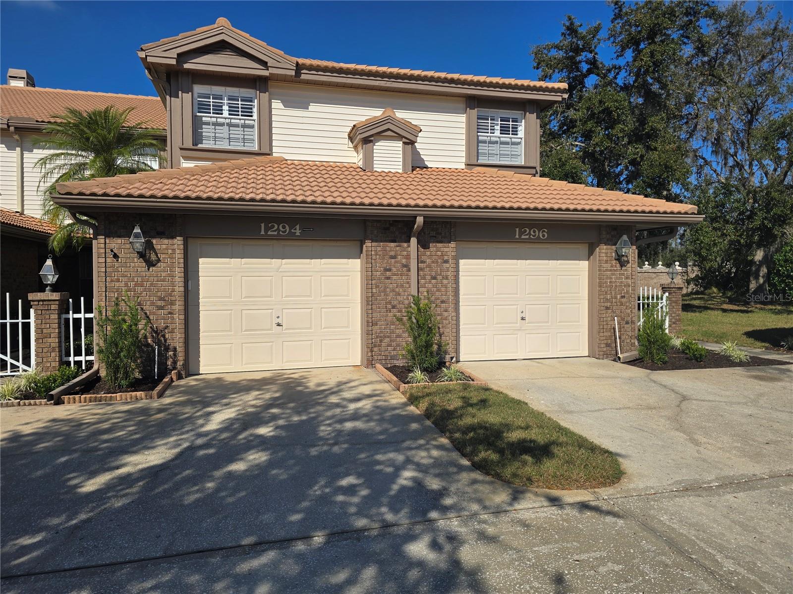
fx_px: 527
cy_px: 297
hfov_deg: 73.9
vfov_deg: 58.9
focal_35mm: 23
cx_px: 396
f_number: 1.7
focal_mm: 6.3
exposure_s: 1/1513
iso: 12
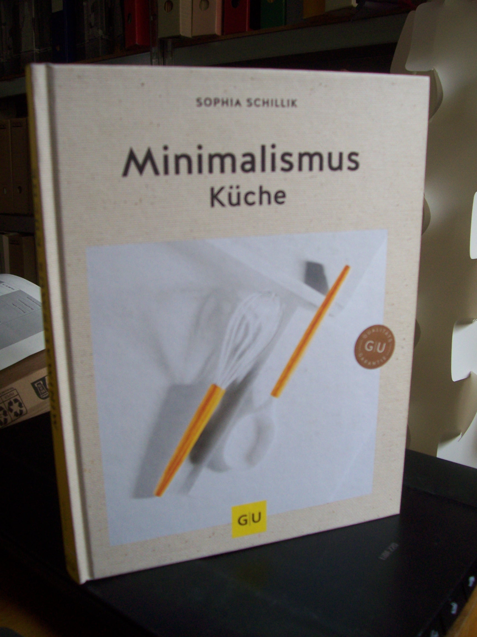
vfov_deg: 54.0
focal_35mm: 34
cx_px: 238
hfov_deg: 41.8
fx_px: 625
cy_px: 318
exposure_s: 1/25
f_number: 2.7
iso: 160
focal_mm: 5.6
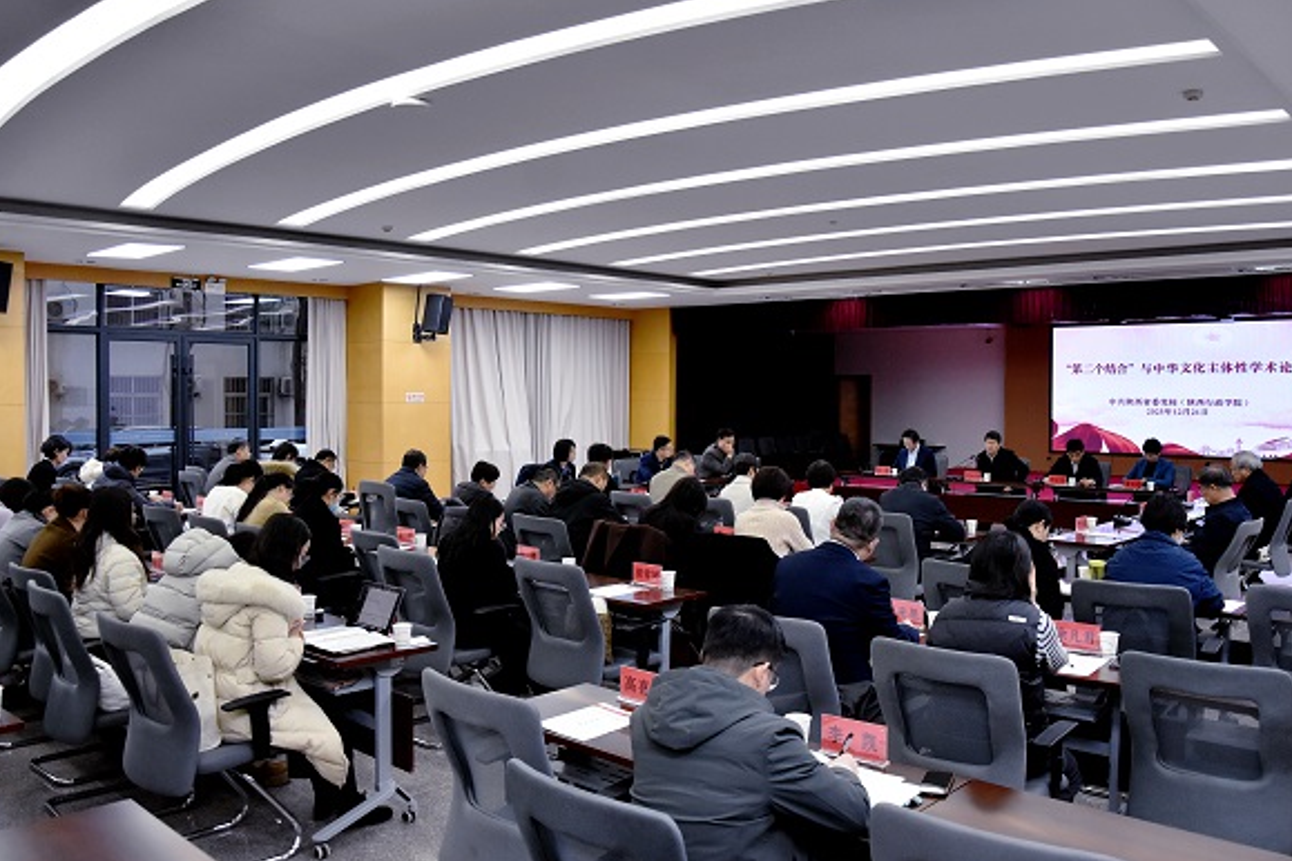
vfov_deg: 46.4
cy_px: 422
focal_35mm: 28
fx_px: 1005
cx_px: 643
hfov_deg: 65.5
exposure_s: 1/250
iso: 1600
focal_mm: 18
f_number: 3.5
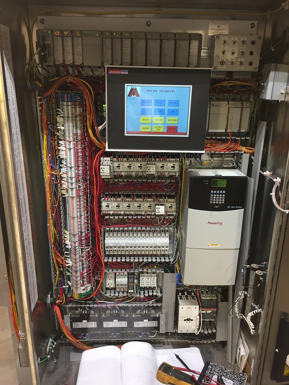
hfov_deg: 48.2
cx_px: 144
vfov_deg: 61.6
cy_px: 192
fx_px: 323
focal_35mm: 29
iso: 64
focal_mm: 4.15
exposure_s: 1/30
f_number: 2.2
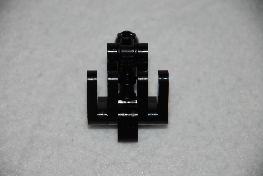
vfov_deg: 6.8
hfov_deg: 10.1
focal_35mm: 202
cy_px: 88
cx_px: 132
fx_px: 1481
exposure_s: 1/60
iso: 100
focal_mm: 135
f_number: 5.6
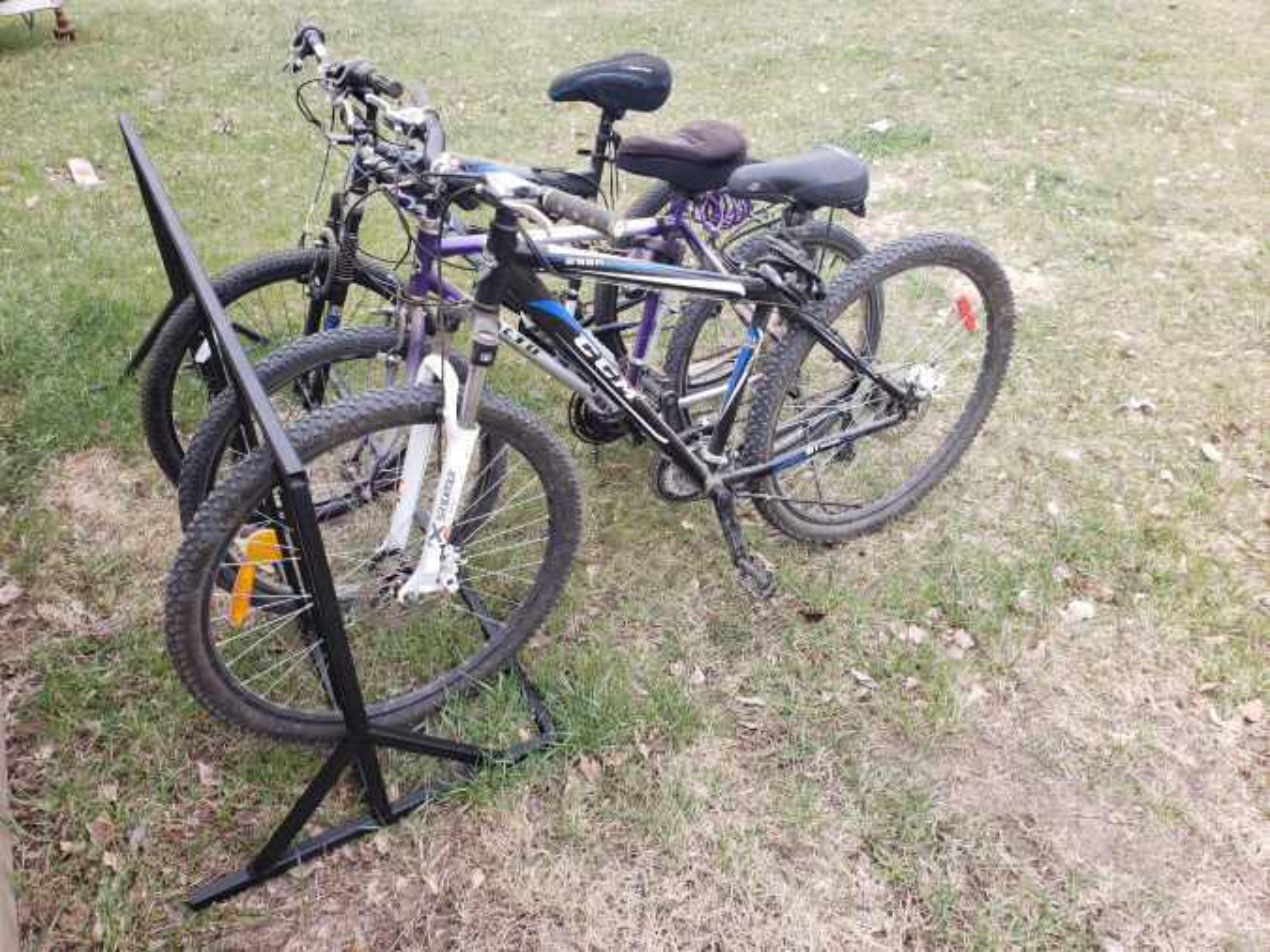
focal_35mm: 26
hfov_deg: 67.3
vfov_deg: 53.1
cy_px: 476
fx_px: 954
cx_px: 635
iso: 50
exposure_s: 1/127
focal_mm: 4.3
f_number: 2.4
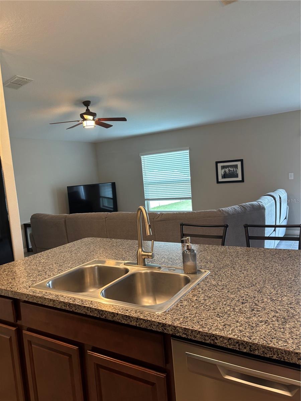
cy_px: 200
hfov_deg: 53.1
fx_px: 301
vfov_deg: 67.3
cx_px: 150
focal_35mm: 26
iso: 200
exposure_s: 1/60
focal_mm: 5.96
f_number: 1.6
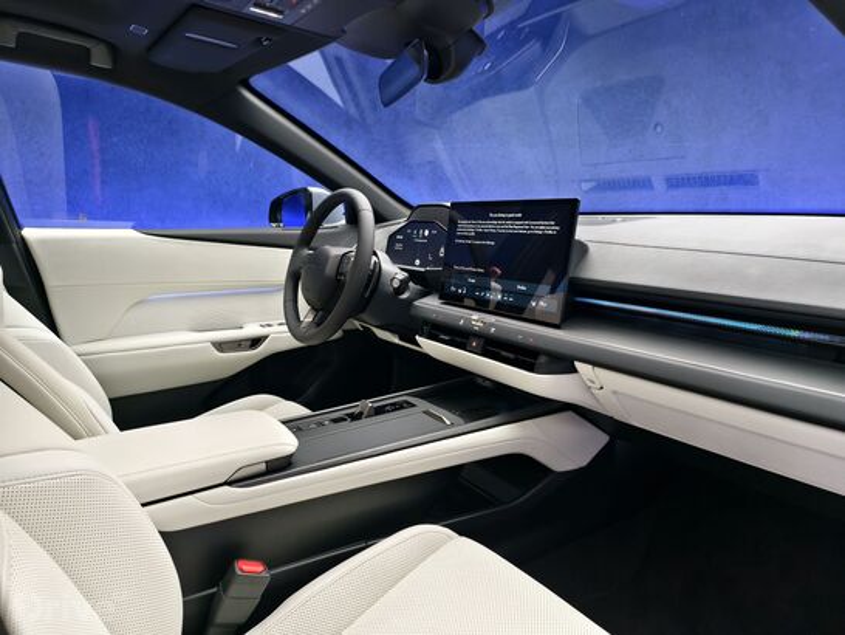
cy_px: 318
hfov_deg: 73.9
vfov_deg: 58.9
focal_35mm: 23
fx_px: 562
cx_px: 422
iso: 235
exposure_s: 1/66.7
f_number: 1.57
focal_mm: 6.54
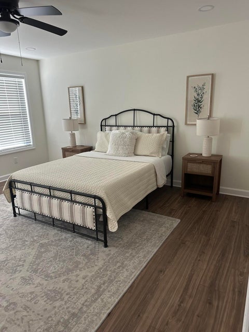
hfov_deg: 56.8
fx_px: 230
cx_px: 124
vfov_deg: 71.6
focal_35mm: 24
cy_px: 166
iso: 160
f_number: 1.78
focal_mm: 6.86
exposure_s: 1/120
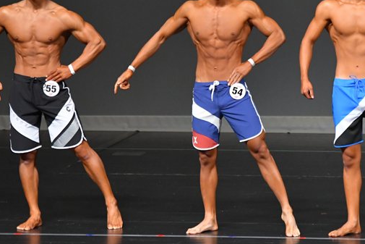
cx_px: 239
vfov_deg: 3.0
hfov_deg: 4.5
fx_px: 4665
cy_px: 100
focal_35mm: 460
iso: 4000
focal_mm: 200
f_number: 5.6
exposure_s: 1/400
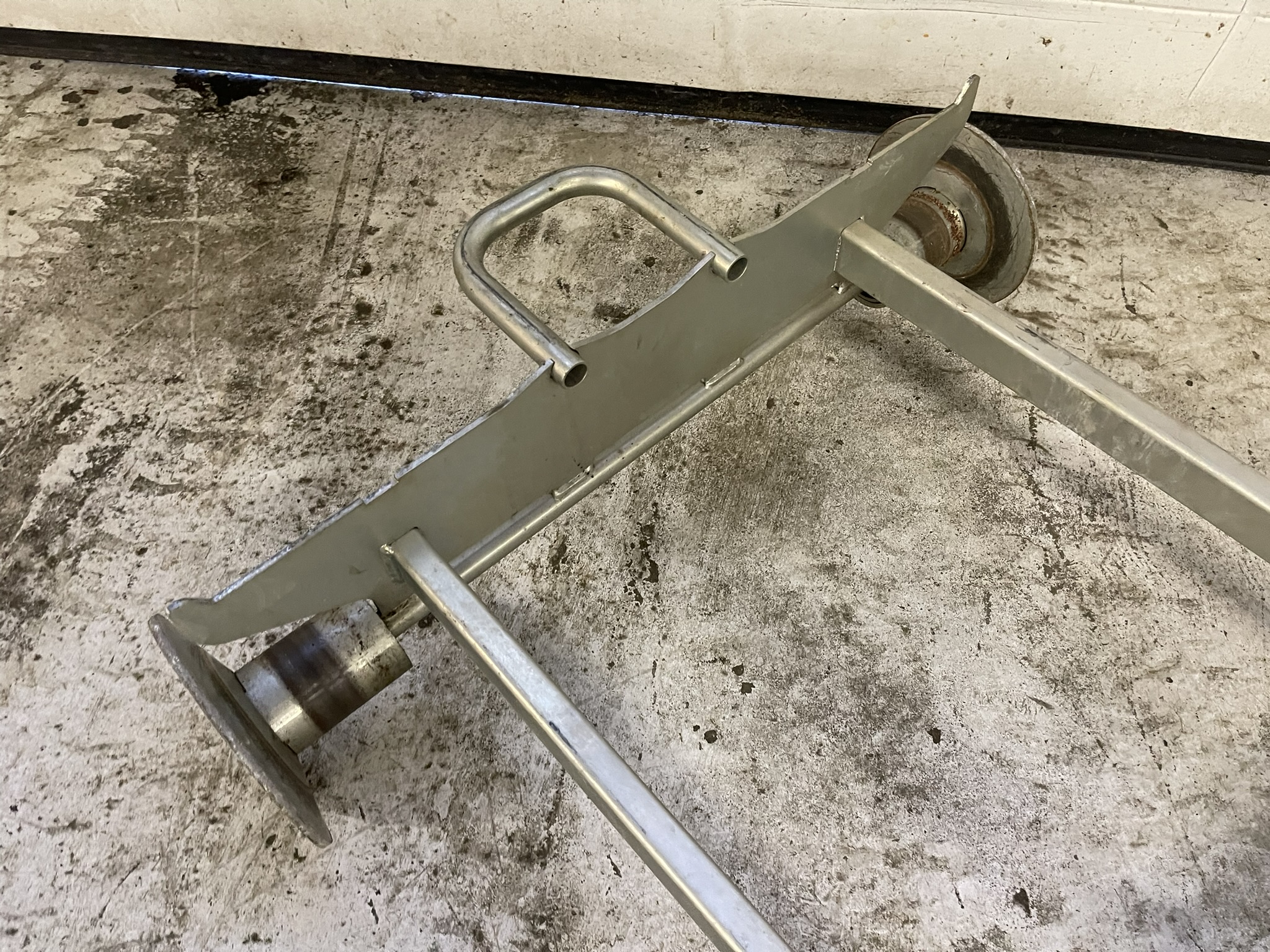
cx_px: 635
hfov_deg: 69.4
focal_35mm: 25
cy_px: 476
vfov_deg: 54.9
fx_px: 917
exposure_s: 1/50
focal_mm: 5.1
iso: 500
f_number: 1.6
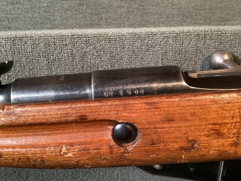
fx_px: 216
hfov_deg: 58.3
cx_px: 120
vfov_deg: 45.4
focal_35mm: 31
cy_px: 90
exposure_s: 1/40
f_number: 2.4
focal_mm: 3.3
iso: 400
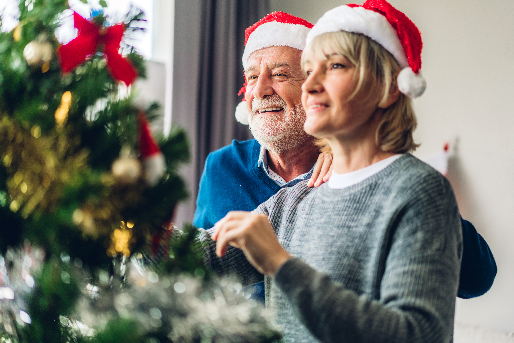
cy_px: 172
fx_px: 785
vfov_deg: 24.6
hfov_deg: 36.2
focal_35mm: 55
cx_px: 257
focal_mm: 55
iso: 250
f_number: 1.8
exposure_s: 1/1250
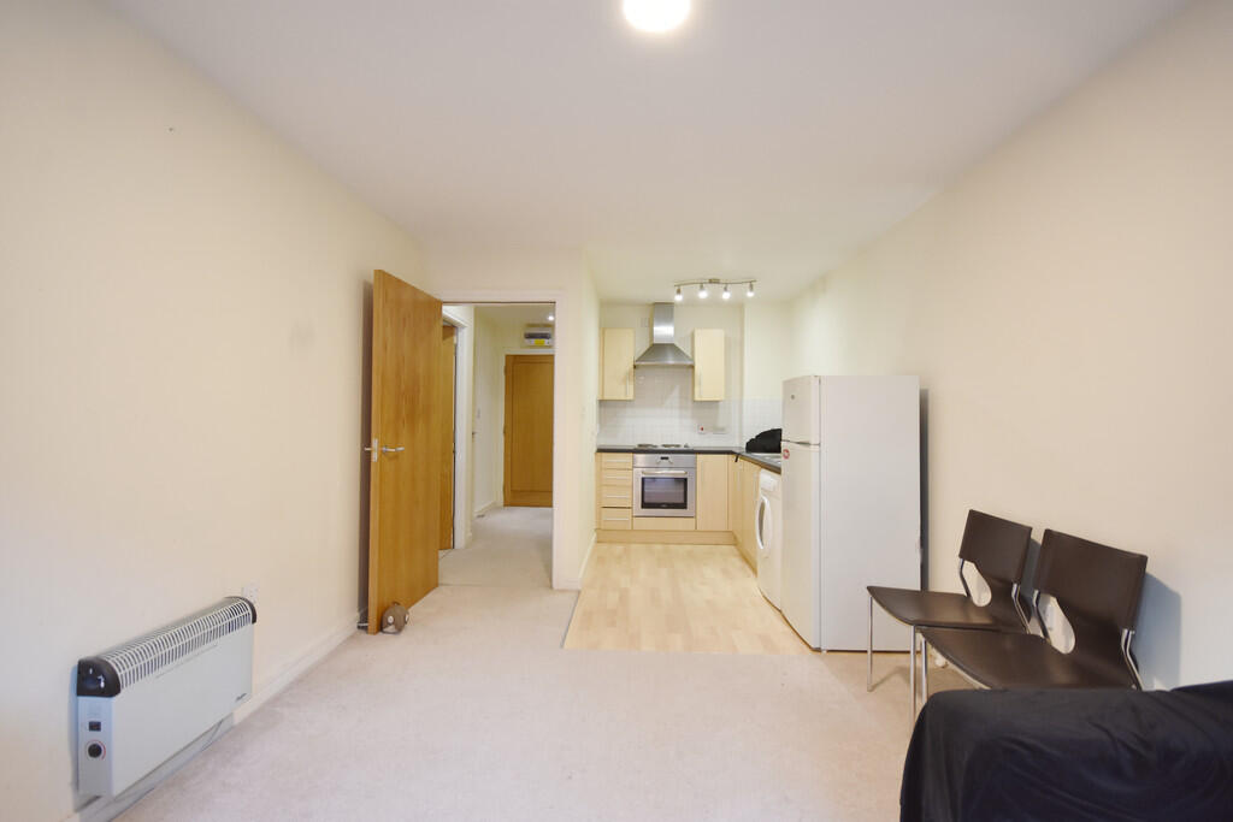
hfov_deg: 100.4
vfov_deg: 77.3
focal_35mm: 15
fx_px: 514
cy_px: 411
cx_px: 616
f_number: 4
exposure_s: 1/60
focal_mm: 10
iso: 800
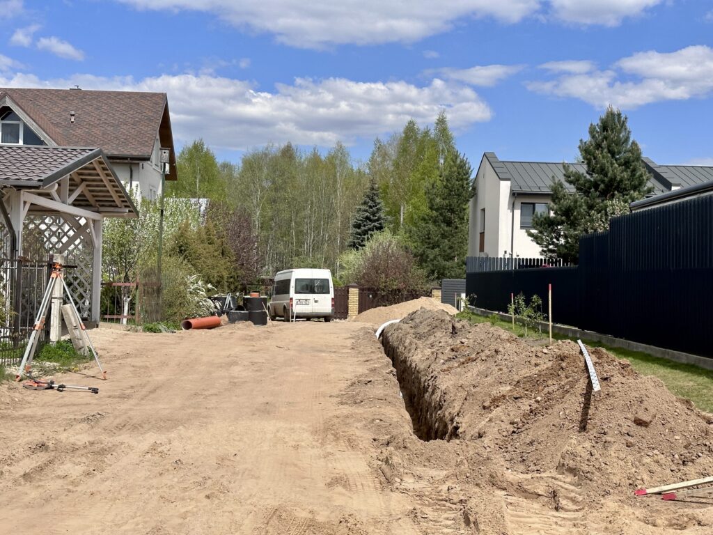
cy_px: 268
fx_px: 989
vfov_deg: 30.3
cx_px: 356
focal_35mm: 48
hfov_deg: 39.7
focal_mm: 6.86
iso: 64
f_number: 1.78
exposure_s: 1/5263
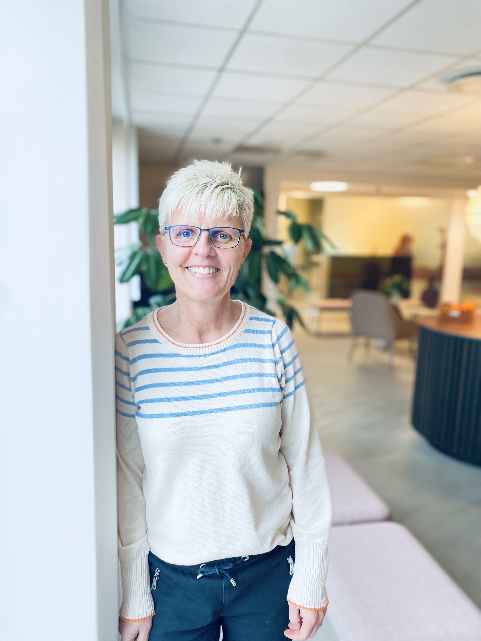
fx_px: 482
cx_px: 240
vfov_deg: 67.3
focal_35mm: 26
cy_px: 320
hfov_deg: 53.1
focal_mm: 4.25
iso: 160
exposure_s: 1/50
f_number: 1.8
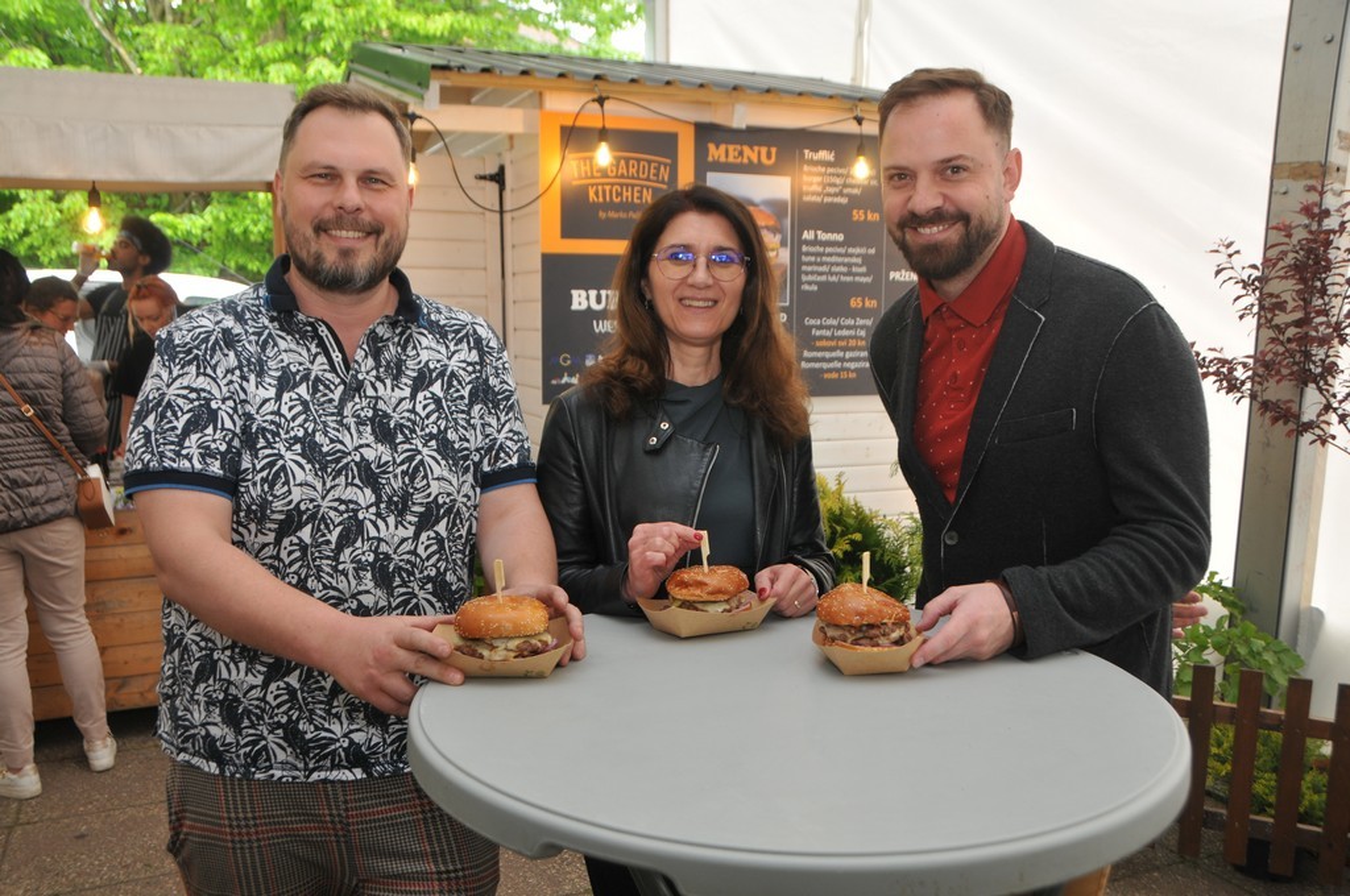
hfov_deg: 62.0
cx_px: 675
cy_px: 448
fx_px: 1124
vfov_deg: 43.5
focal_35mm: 30
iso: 200
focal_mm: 20
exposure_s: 1/60
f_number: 5.6
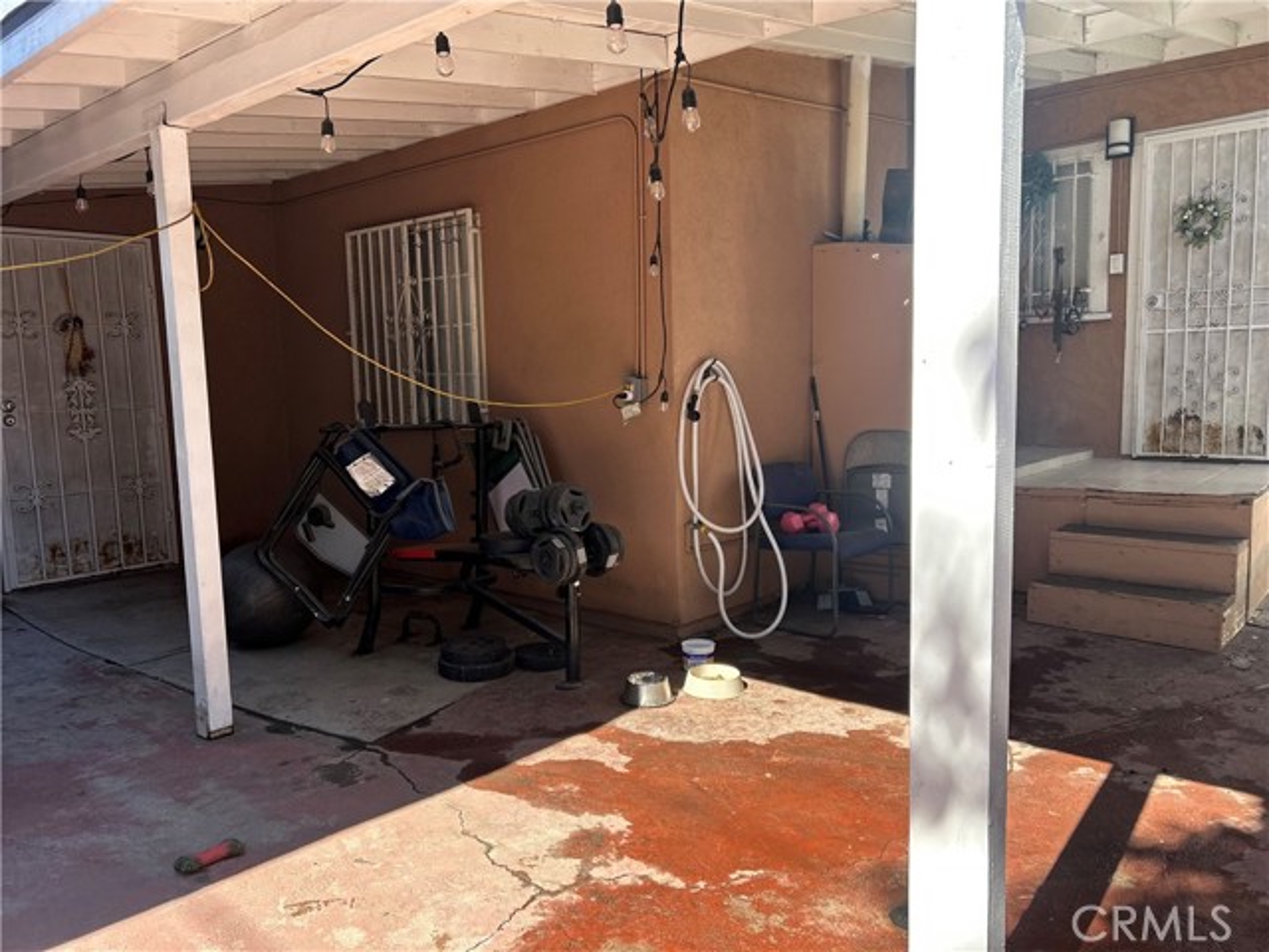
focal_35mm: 26
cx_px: 634
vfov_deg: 53.1
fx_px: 953
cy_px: 476
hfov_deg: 67.3
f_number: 1.5
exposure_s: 1/728
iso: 50
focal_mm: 5.7
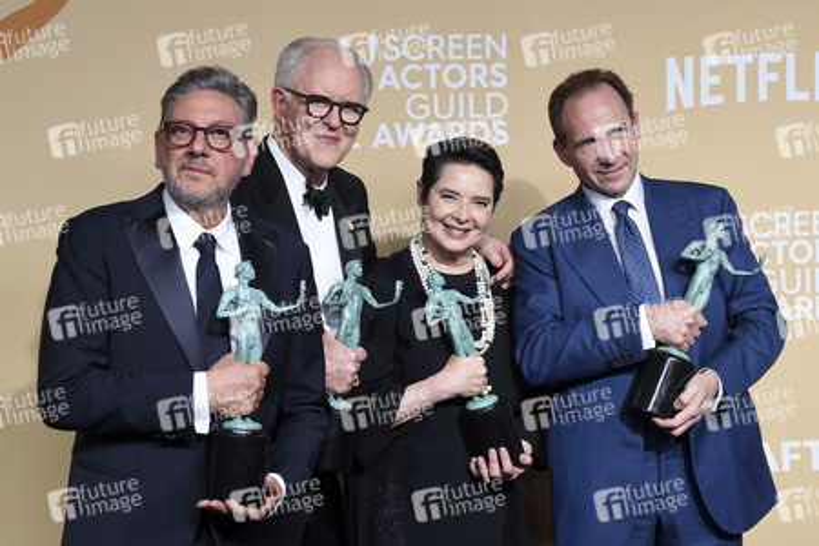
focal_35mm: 66
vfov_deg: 20.6
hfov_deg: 30.5
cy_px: 273
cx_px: 410
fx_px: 1501
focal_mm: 66
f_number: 7.1
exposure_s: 1/250
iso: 2500
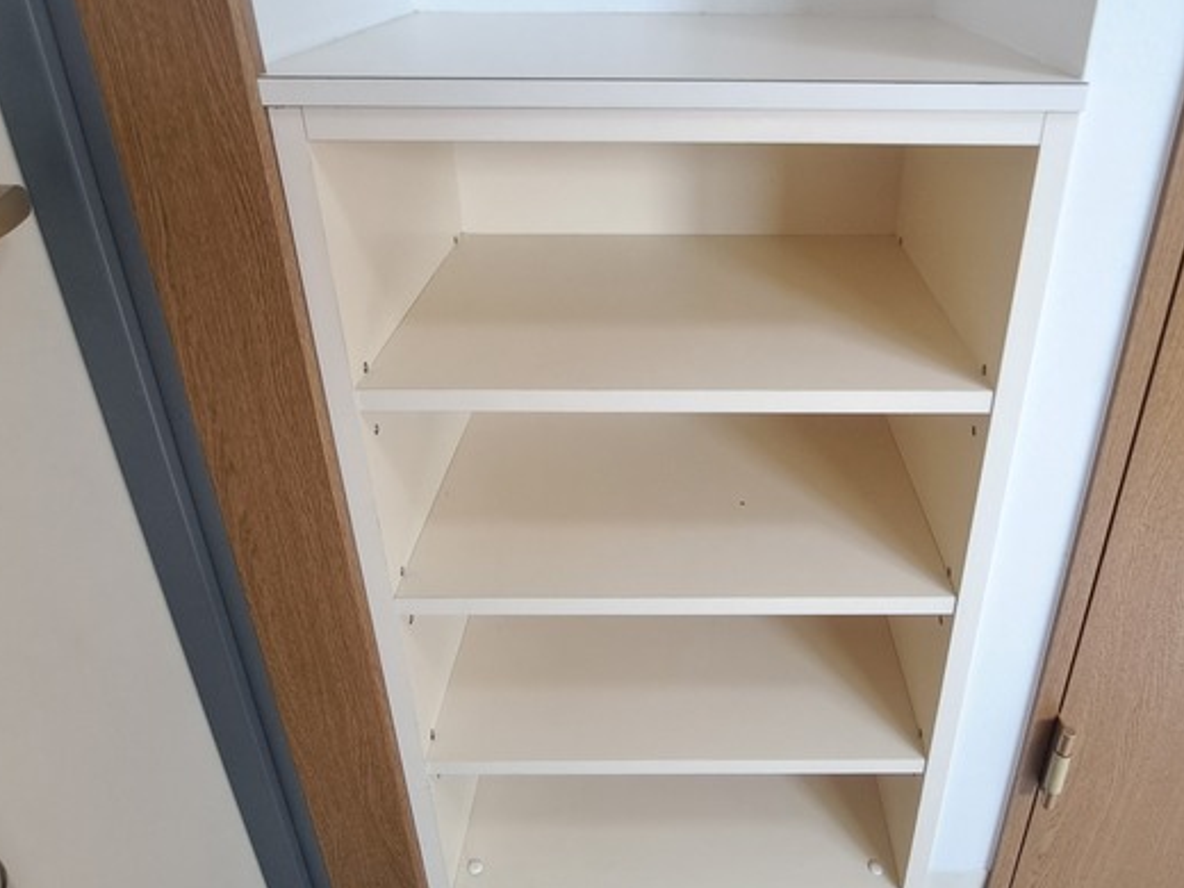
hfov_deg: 71.0
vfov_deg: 56.1
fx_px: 821
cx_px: 694
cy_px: 328
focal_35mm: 24
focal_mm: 1.74
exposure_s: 1/50
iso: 160
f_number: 2.2
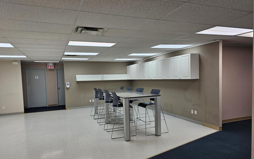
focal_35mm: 25
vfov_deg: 49.2
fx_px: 173
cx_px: 124
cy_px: 89
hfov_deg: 72.5
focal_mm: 6.3
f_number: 1.7
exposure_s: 1/120
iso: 50
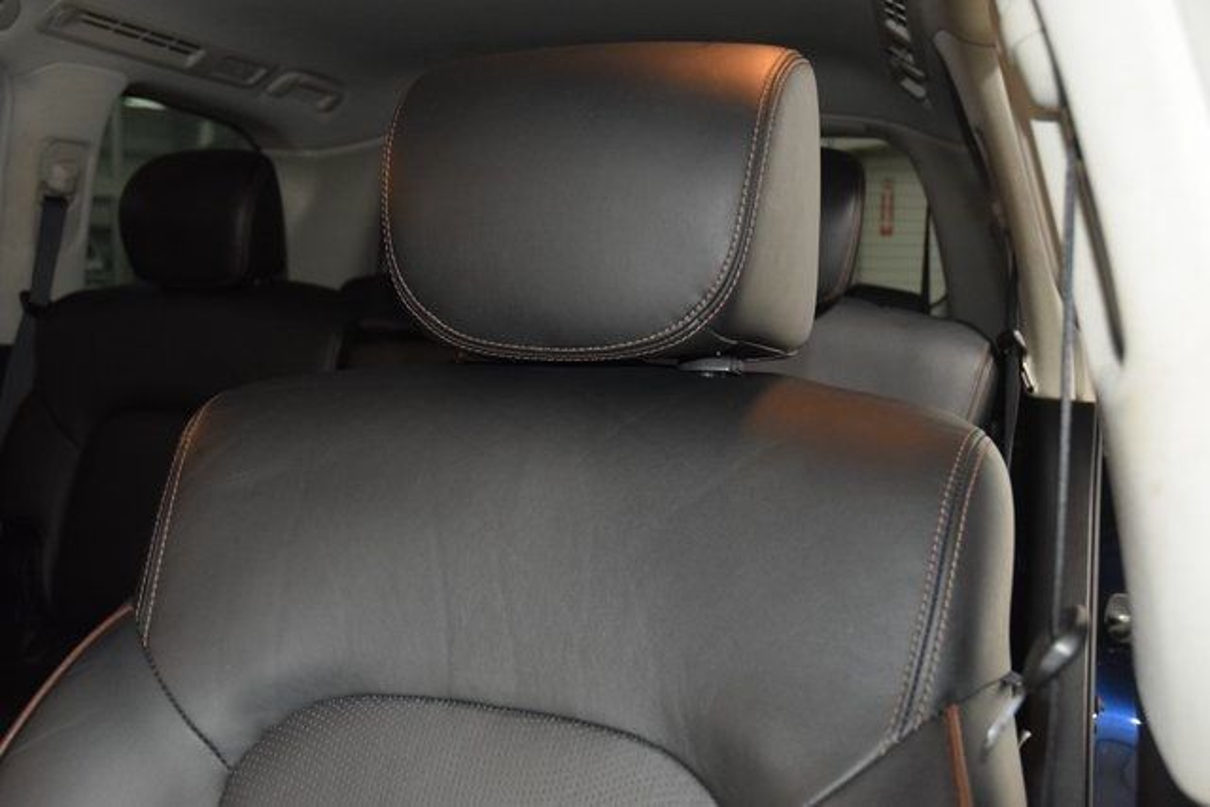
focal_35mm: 36
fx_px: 1210
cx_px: 605
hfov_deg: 53.1
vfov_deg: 36.9
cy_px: 404
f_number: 3.8
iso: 2200
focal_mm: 24
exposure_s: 1/40
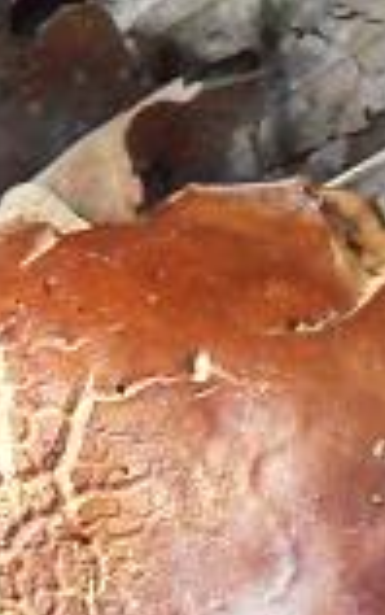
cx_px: 202
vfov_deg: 2.5
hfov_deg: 1.5
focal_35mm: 851
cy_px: 767
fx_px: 14261
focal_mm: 42.54
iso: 800
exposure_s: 1/200
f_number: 5.7
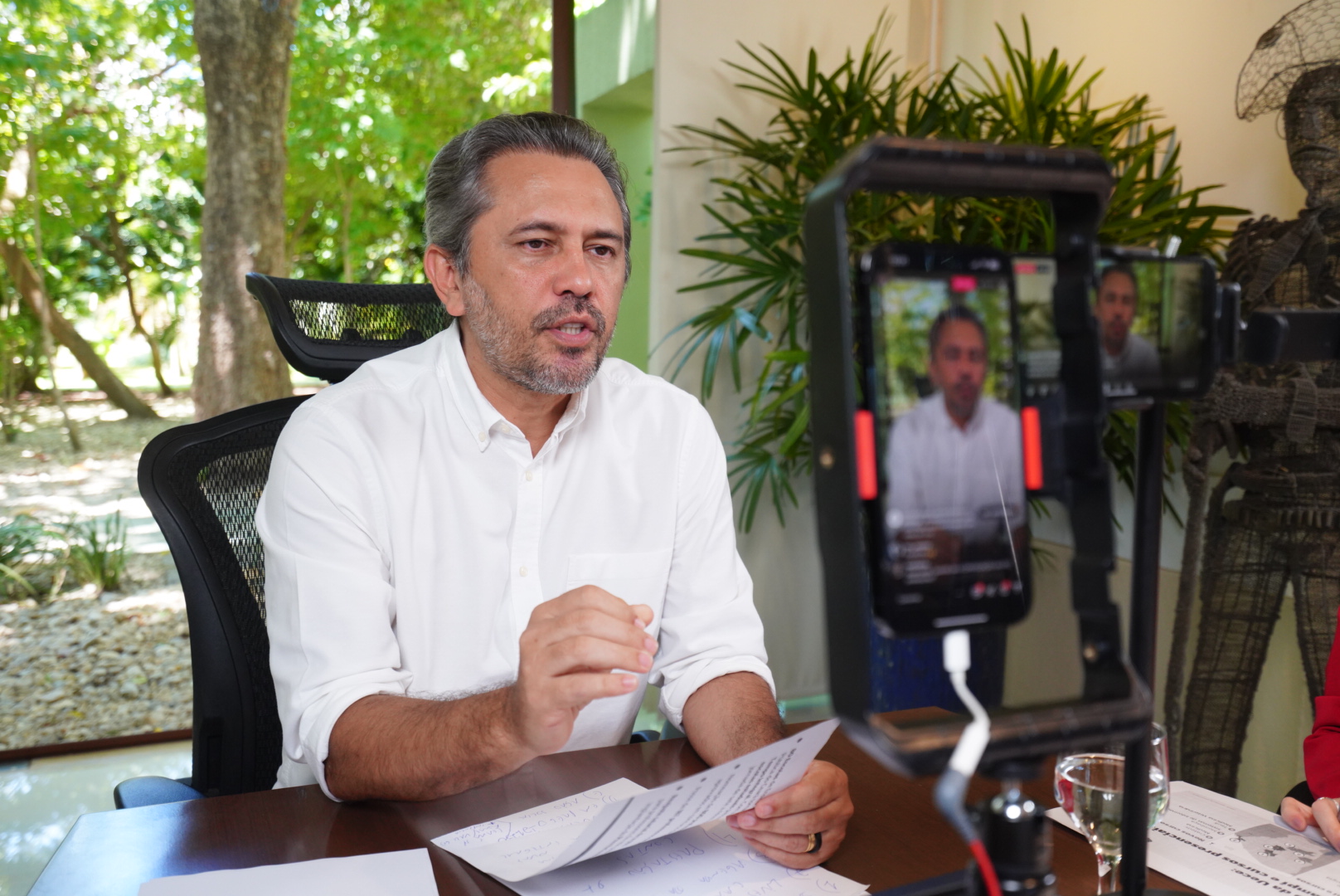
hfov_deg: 60.2
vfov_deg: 42.4
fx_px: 1155
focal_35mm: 31
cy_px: 448
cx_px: 670
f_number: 4
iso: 1600
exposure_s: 1/160
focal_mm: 31
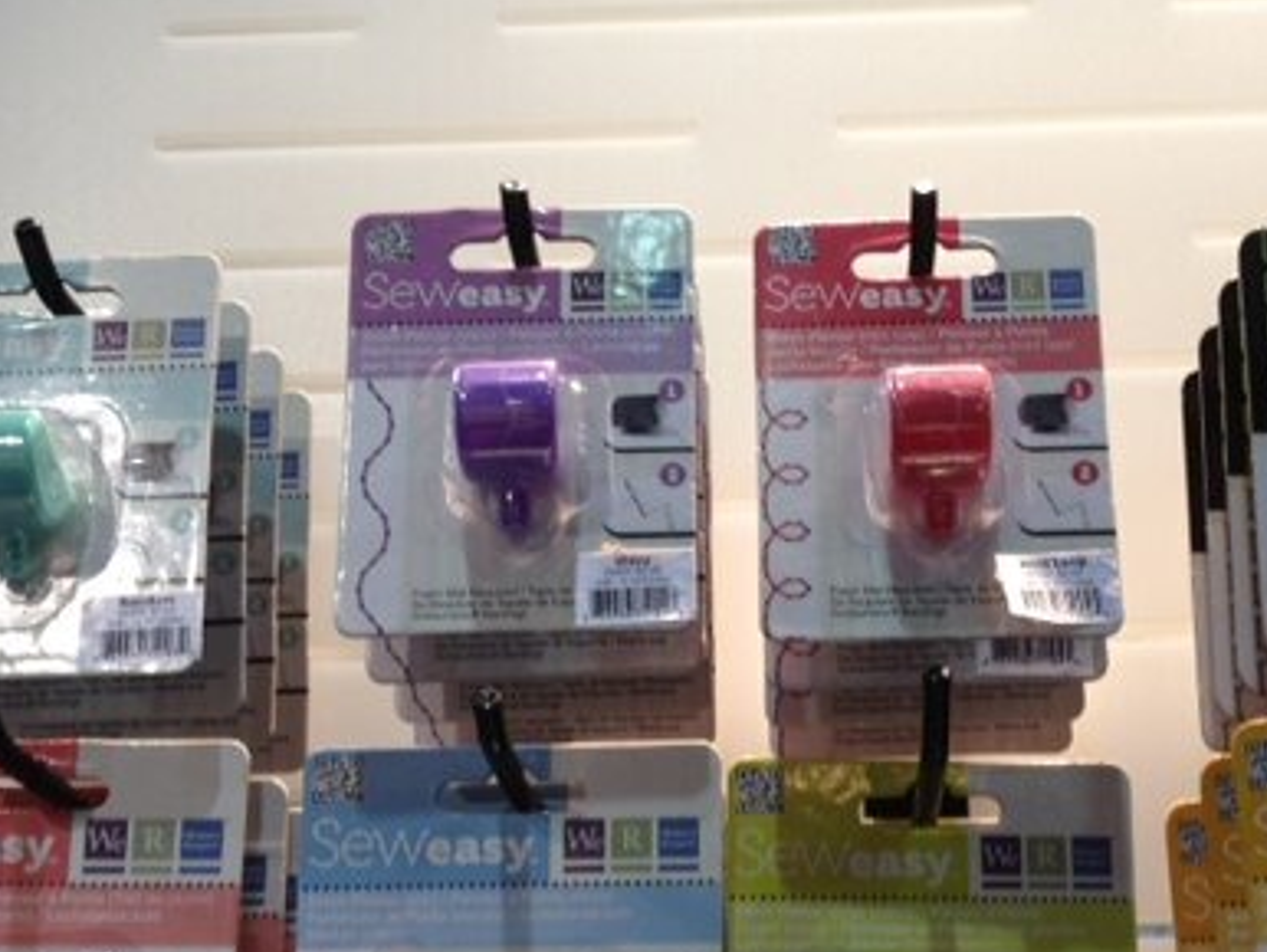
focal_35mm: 58
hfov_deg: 33.1
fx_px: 2124
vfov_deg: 25.1
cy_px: 657
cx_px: 758
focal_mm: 4.28
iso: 64
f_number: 2.4
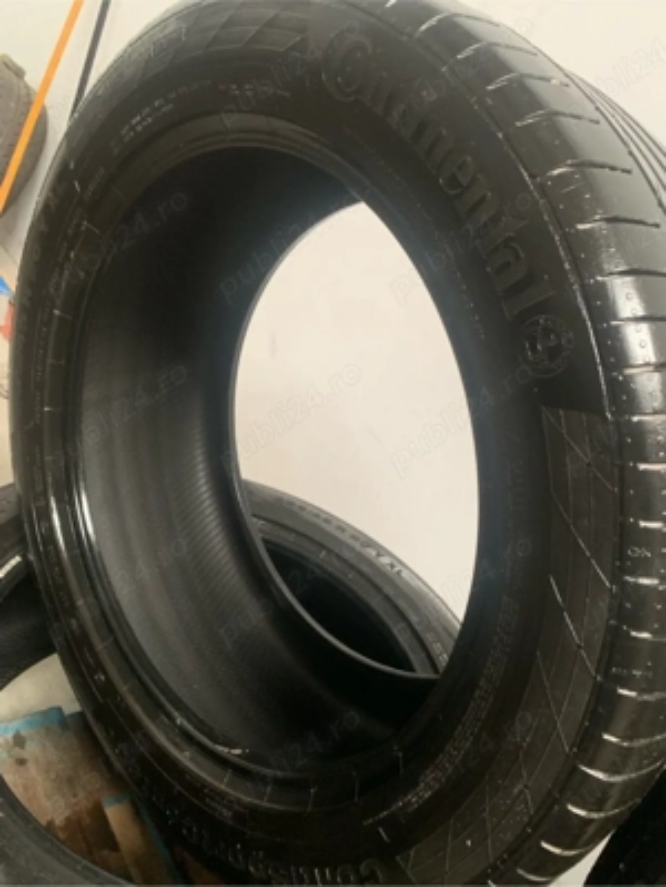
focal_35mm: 26
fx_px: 667
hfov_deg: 53.1
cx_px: 333
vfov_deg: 67.3
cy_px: 444
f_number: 1.8
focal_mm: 4.25
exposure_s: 1/40
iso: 400
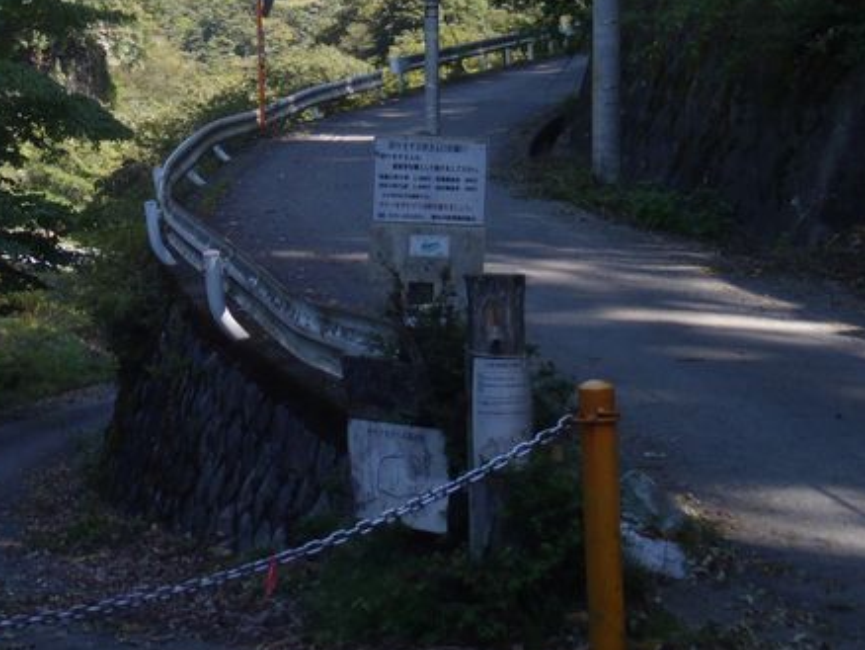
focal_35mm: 73
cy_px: 128
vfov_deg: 20.0
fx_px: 1825
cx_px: 225
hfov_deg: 26.4
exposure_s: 1/125
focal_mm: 7.28
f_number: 4.7
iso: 80
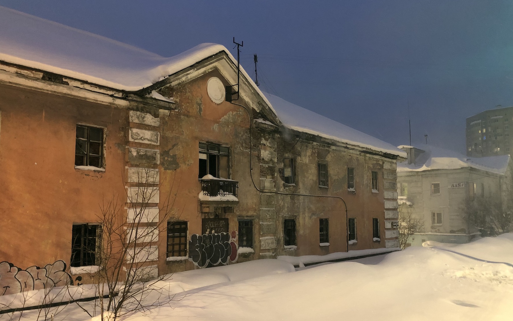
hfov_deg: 62.9
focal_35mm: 30
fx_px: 419
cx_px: 255
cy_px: 182
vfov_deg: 41.7
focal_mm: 3.99
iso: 100
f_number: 1.8
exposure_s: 1/4
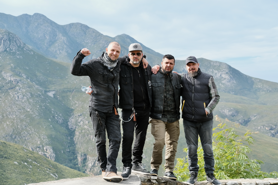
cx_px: 139
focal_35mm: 53
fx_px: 409
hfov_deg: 37.5
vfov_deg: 25.5
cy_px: 92
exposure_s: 1/350
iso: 320
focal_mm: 35
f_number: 5
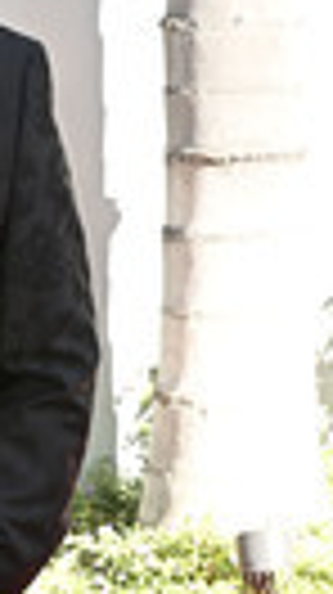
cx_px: -202
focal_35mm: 114
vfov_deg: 18.5
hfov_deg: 10.2
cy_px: 549
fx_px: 1794
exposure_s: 1/320
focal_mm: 36
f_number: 5.6
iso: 640
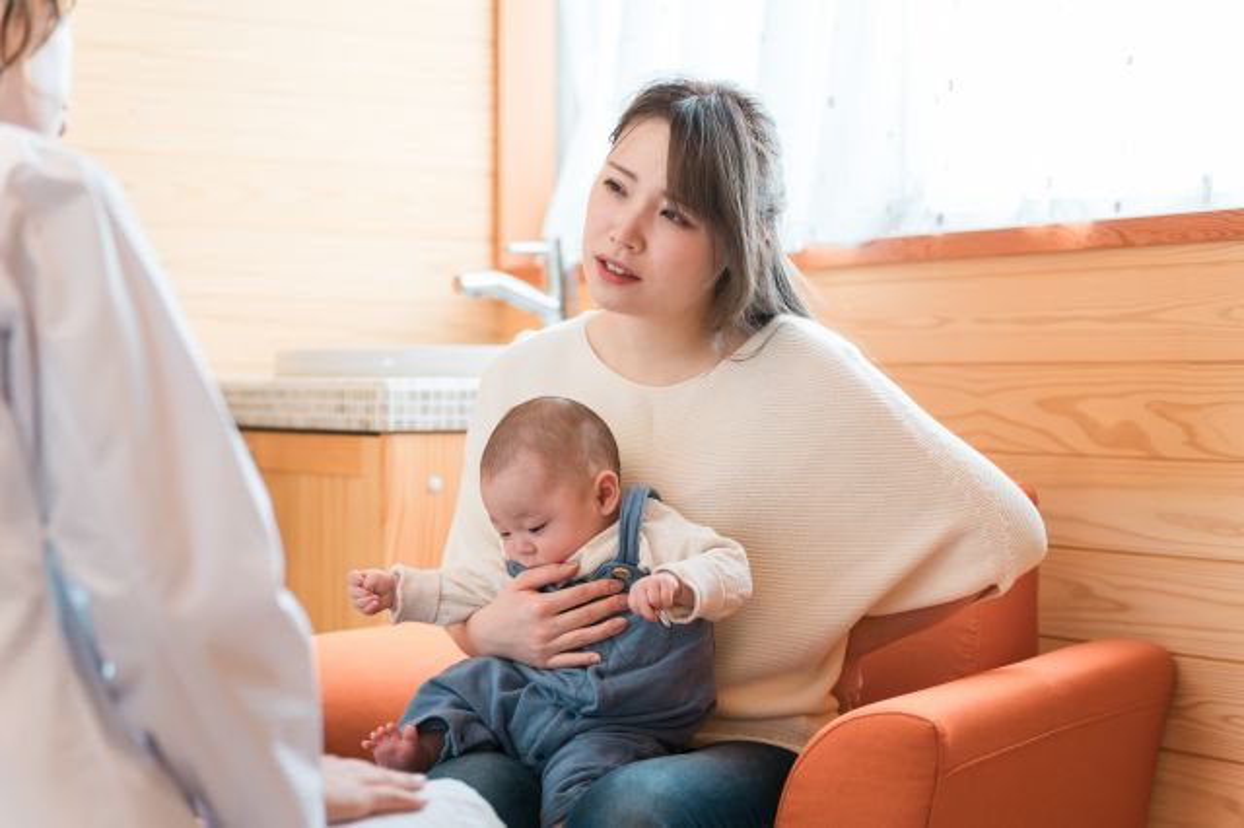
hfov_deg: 31.0
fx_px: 2245
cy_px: 414
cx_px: 622
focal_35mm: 65
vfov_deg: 20.9
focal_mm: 65
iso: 400
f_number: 2.5
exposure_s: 1/125
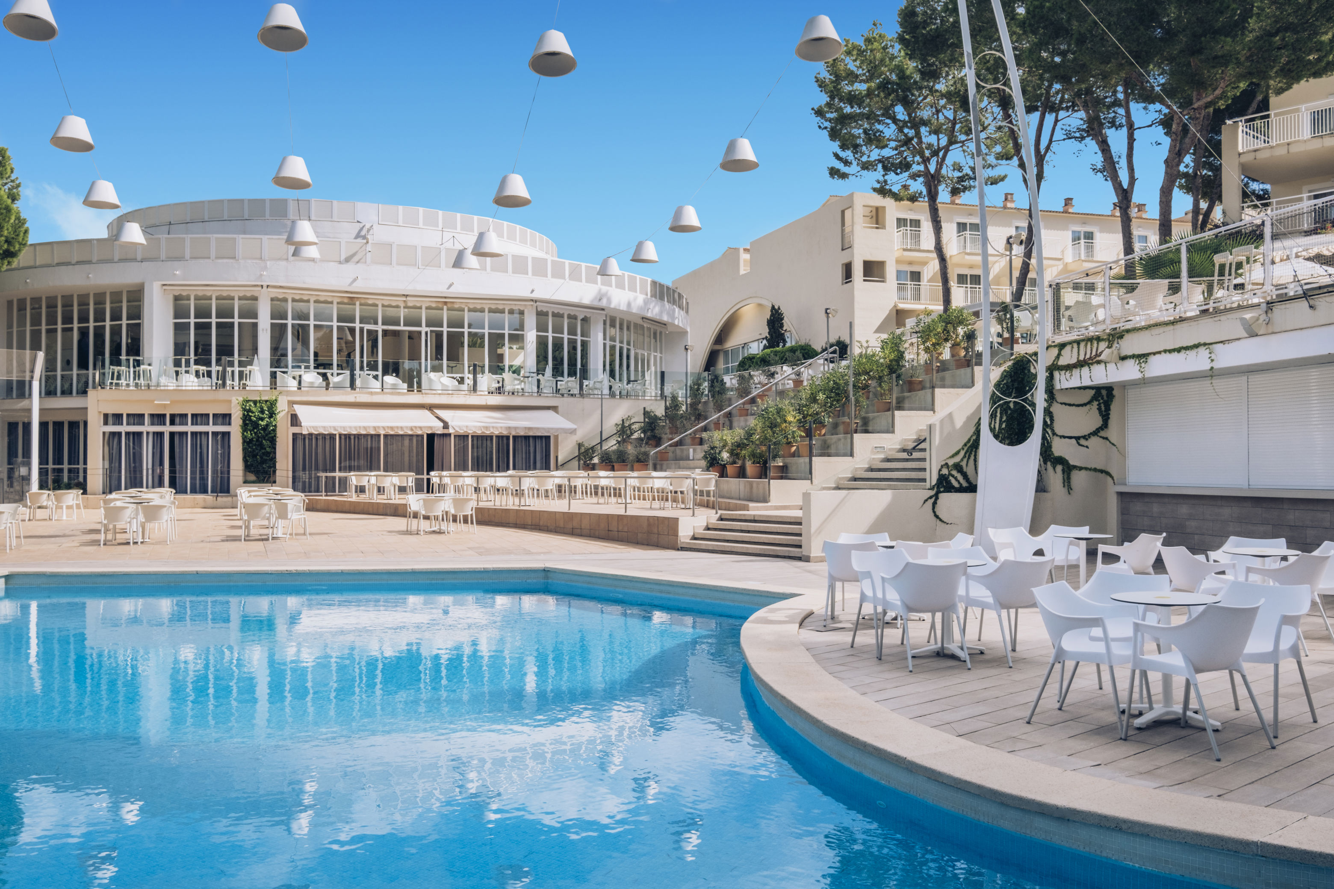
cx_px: 667
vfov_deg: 42.3
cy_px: 444
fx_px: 1149
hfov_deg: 60.3
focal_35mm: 31
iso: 250
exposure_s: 1/400
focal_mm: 20.9
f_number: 9
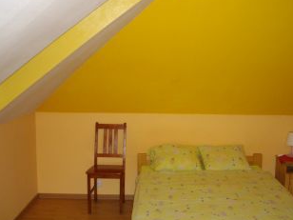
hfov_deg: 39.5
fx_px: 406
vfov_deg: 30.3
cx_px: 173
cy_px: 114
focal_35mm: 48
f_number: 2.8
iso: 200
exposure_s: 1/50
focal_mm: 6.2
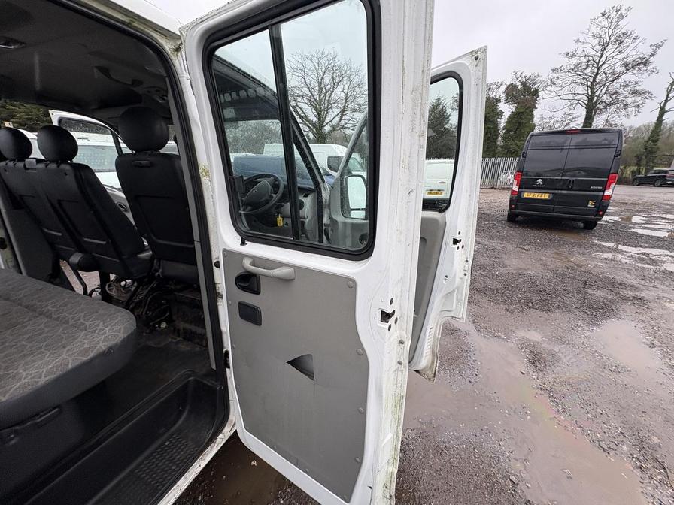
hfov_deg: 102.1
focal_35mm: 14
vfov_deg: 85.7
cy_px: 252
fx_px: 273
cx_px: 337
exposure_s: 1/99
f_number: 2.2
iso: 50
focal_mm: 2.22
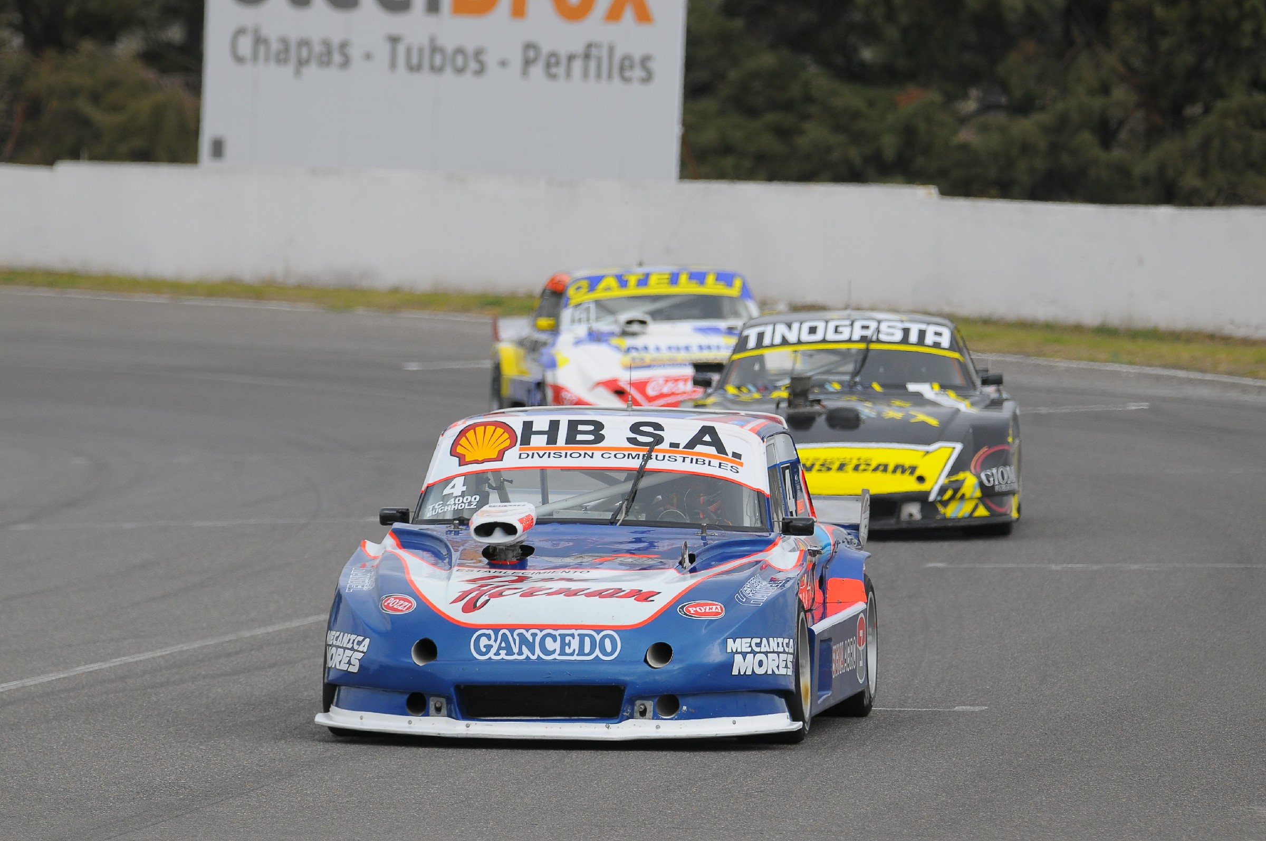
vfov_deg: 2.9
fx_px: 16332
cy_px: 420
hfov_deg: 4.4
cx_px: 633
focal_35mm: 465
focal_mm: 310
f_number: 5.6
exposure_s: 1/640
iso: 200
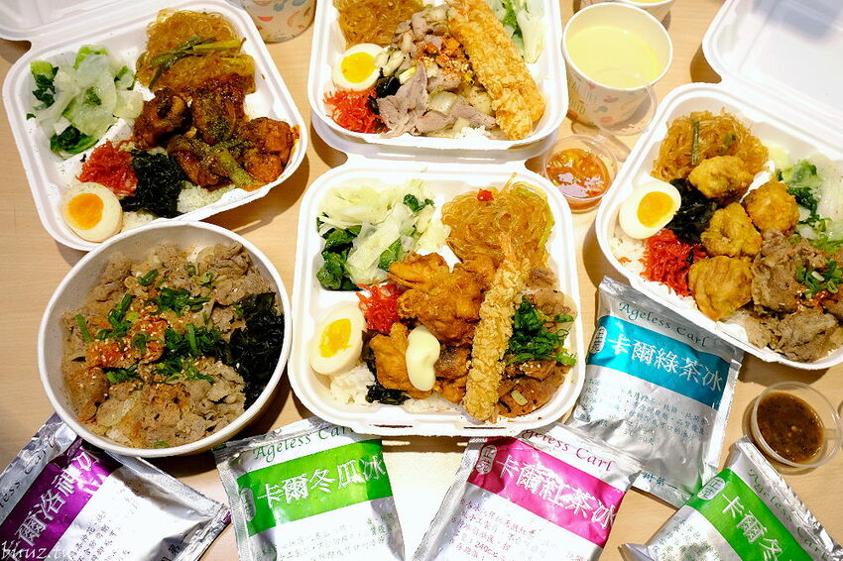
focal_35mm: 29
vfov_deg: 44.9
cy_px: 280
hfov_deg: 63.7
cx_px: 422
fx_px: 679
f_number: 7.1
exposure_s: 1/125
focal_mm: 19.6
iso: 2000
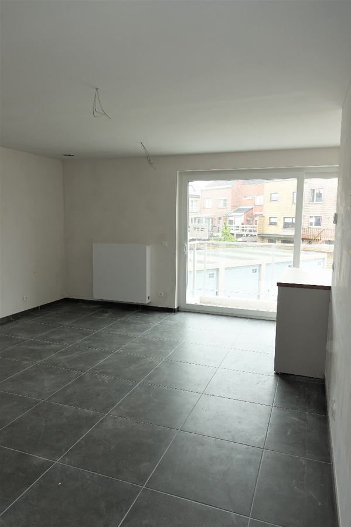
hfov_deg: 53.1
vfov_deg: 73.8
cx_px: 176
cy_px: 264
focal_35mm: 24
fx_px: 351
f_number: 3.5
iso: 125
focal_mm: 8.8
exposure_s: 1/80
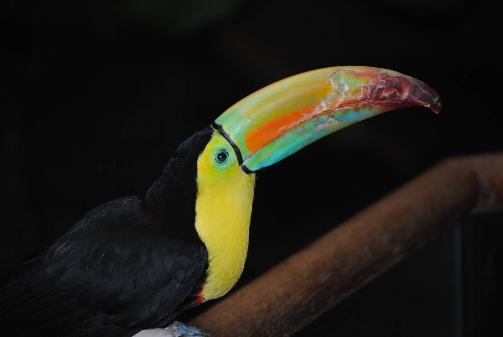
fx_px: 2623
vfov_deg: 7.3
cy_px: 168
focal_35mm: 188
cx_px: 252
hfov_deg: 11.0
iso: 200
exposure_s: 1/60
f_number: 4.8
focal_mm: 125
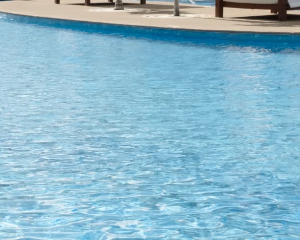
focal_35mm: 97
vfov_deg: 15.5
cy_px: -23
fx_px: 862
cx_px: 89
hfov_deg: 19.7
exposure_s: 1/400
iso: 320
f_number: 11
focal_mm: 16
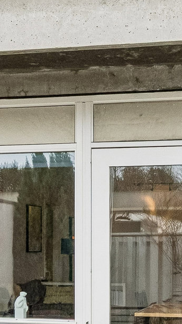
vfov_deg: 28.7
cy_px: 257
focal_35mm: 72
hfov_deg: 16.6
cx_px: 158
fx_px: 617
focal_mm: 14
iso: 1800
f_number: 13
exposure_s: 1/125
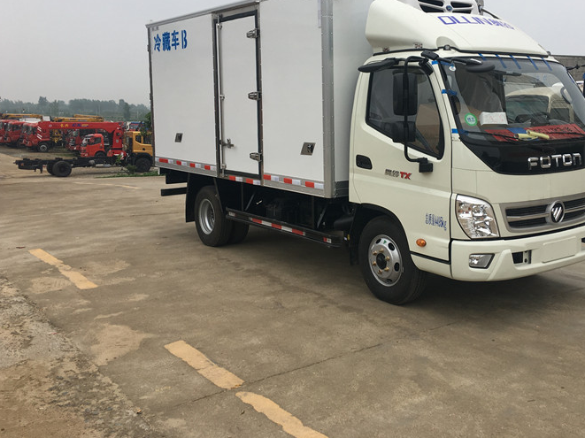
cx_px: 364
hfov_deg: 48.6
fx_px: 642
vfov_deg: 37.4
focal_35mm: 38
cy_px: 155
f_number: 2.2
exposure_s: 1/158
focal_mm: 4.15
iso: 25
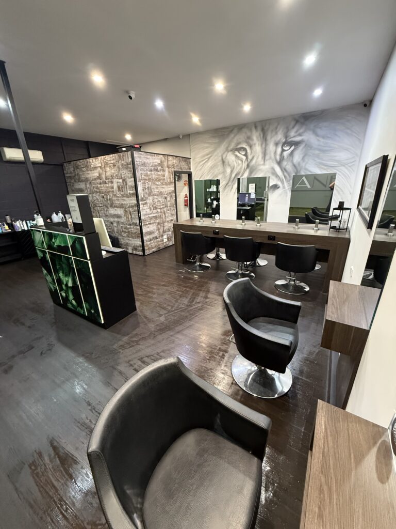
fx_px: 214
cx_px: 198
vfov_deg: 102.1
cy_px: 264
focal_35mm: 14
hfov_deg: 85.7
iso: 640
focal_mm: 2.22
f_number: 2.2
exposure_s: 1/50
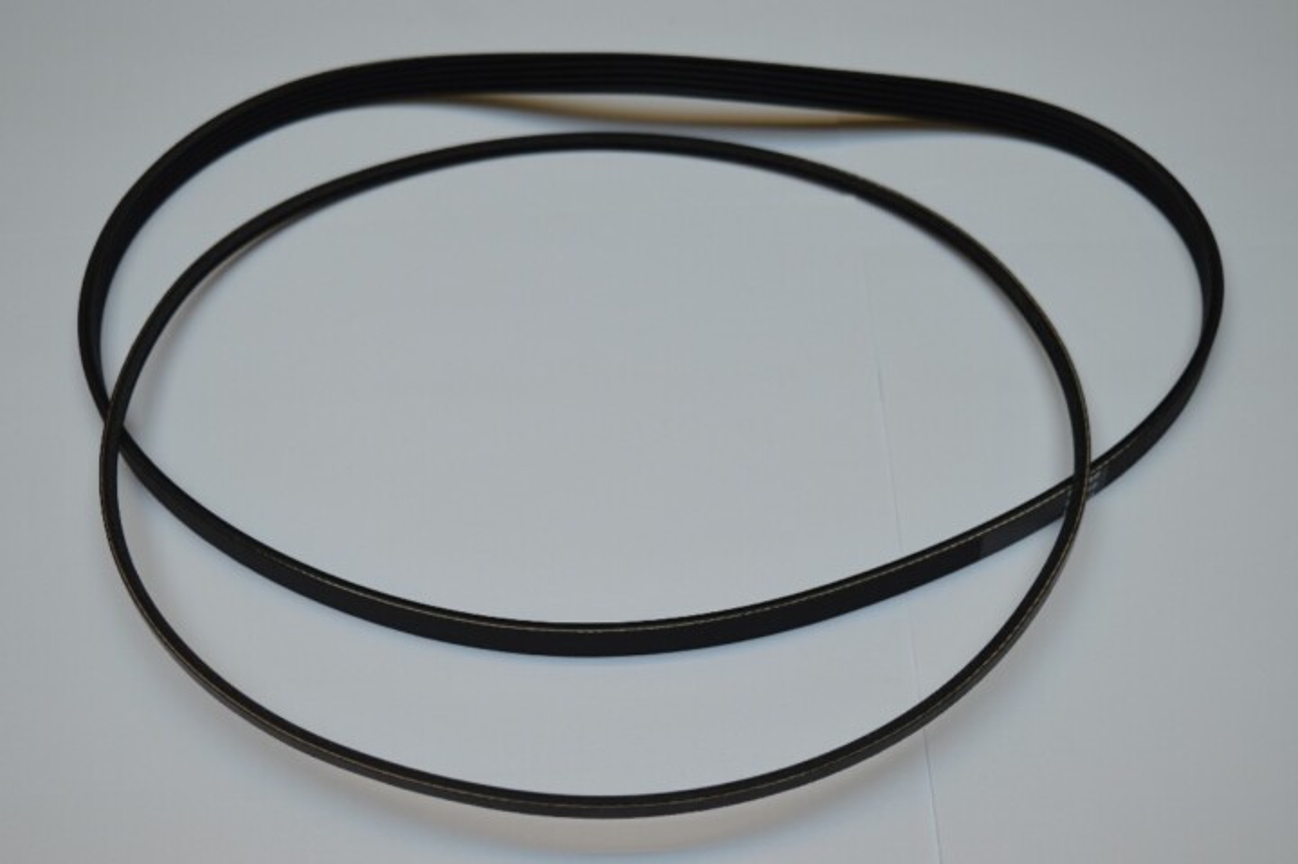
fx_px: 1892
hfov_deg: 37.9
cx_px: 649
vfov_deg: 25.7
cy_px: 432
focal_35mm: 52
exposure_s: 1/125
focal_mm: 35
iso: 180
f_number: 5.6
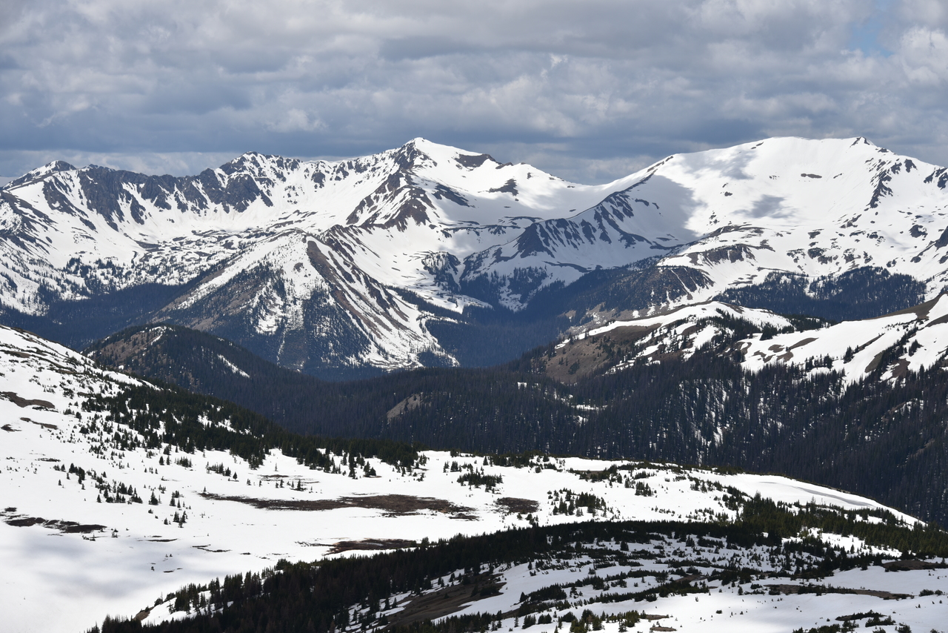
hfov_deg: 18.3
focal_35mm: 112
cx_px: 474
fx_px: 2950
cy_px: 316
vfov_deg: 12.2
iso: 100
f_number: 10
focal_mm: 112
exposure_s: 1/400
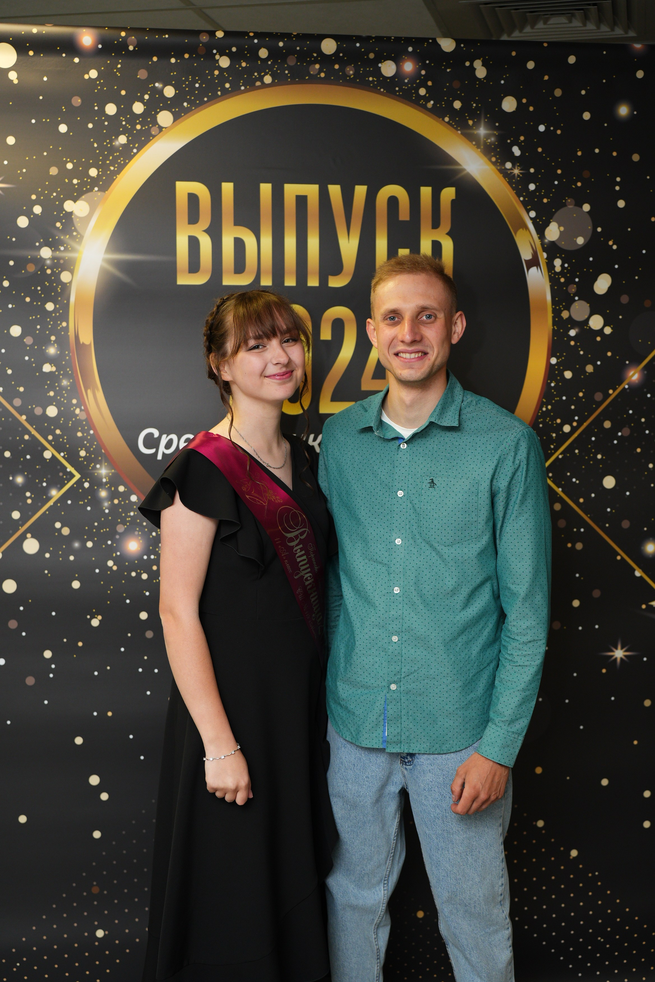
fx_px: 1146
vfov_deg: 46.4
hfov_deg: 31.9
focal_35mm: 42
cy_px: 491
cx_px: 328
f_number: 2.8
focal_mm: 42
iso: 800
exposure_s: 1/160
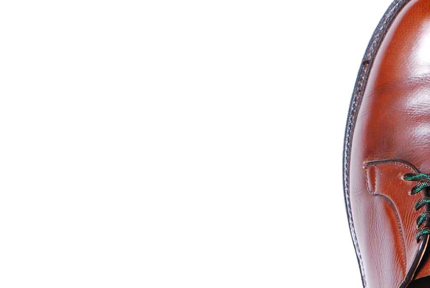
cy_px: 247
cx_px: 495
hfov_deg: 13.5
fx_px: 1770
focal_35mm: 148
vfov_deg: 9.3
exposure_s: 1/100
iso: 400
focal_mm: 38
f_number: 8
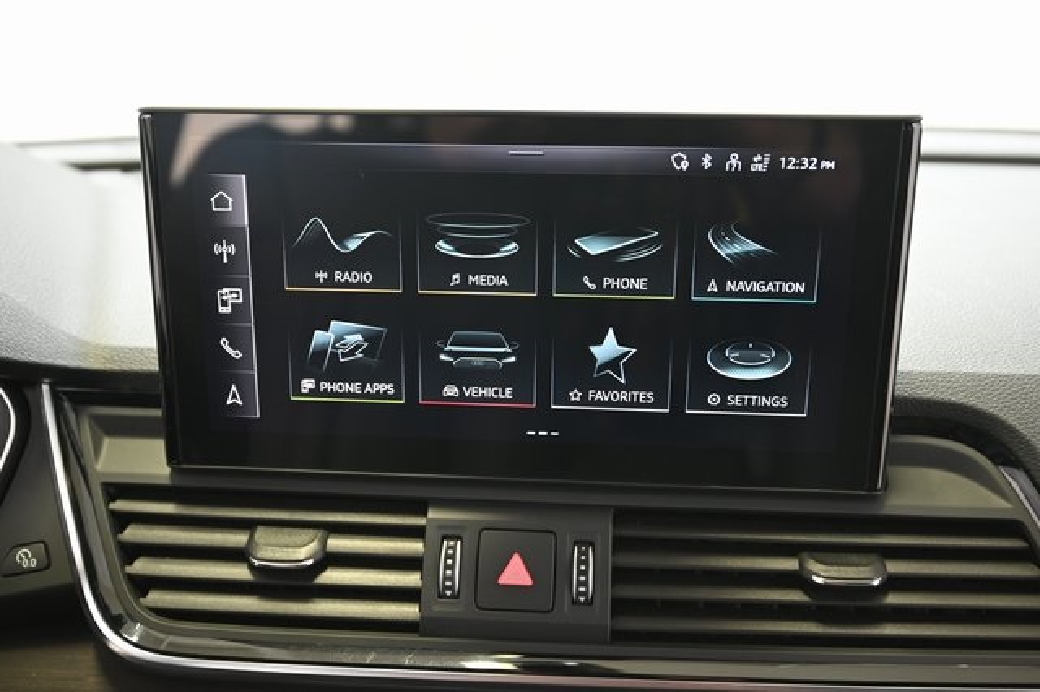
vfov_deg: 37.8
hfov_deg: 54.5
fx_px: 1011
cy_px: 346
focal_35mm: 35
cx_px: 520
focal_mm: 35
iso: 640
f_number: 4
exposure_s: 1/8
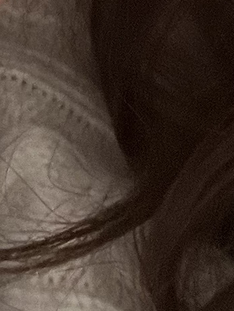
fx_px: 1811
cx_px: 33
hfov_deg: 7.4
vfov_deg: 8.2
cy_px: -649
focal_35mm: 201
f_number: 2.2
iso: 320
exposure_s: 1/60
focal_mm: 2.71
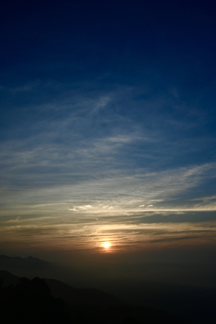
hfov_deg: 41.6
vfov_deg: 59.5
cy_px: 162
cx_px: 108
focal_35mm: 32
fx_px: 284
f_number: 7.1
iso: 160
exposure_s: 1/1250
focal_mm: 31.5
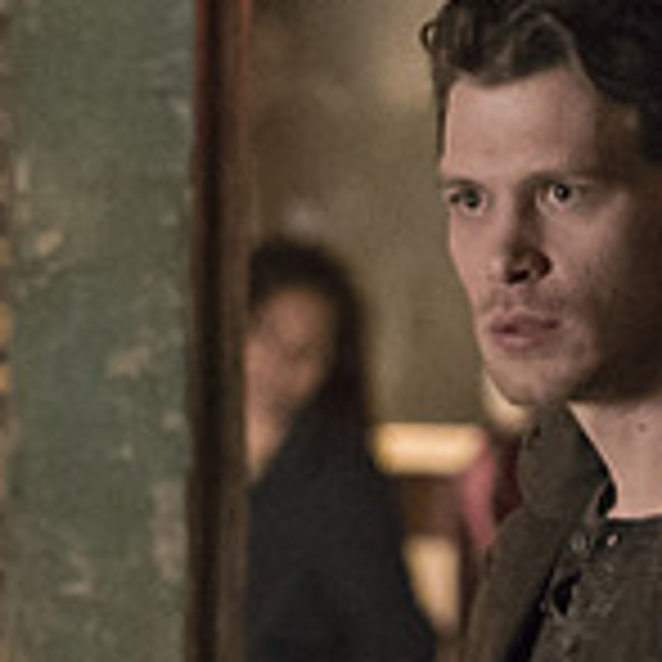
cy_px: 923
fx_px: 12484
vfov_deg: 3.0
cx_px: 392
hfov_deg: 3.0
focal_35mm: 577
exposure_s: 1/80
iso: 8000
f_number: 4
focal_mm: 128
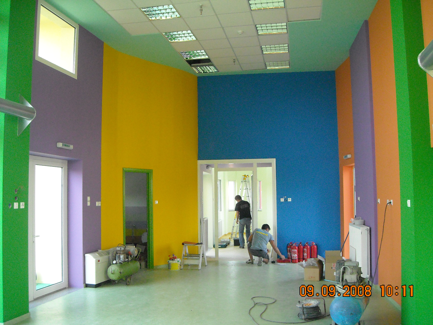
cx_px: 216
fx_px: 438
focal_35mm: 35
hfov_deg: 52.6
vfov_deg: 40.7
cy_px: 162
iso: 436
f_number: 2.8
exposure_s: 1/218
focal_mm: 5.7
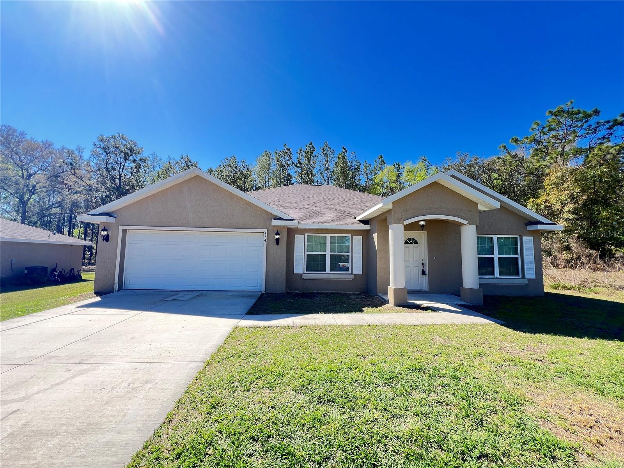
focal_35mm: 13
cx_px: 312
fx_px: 234
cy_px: 234
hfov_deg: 106.2
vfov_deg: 89.9
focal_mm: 1.57
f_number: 1.8
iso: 32
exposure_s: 1/228
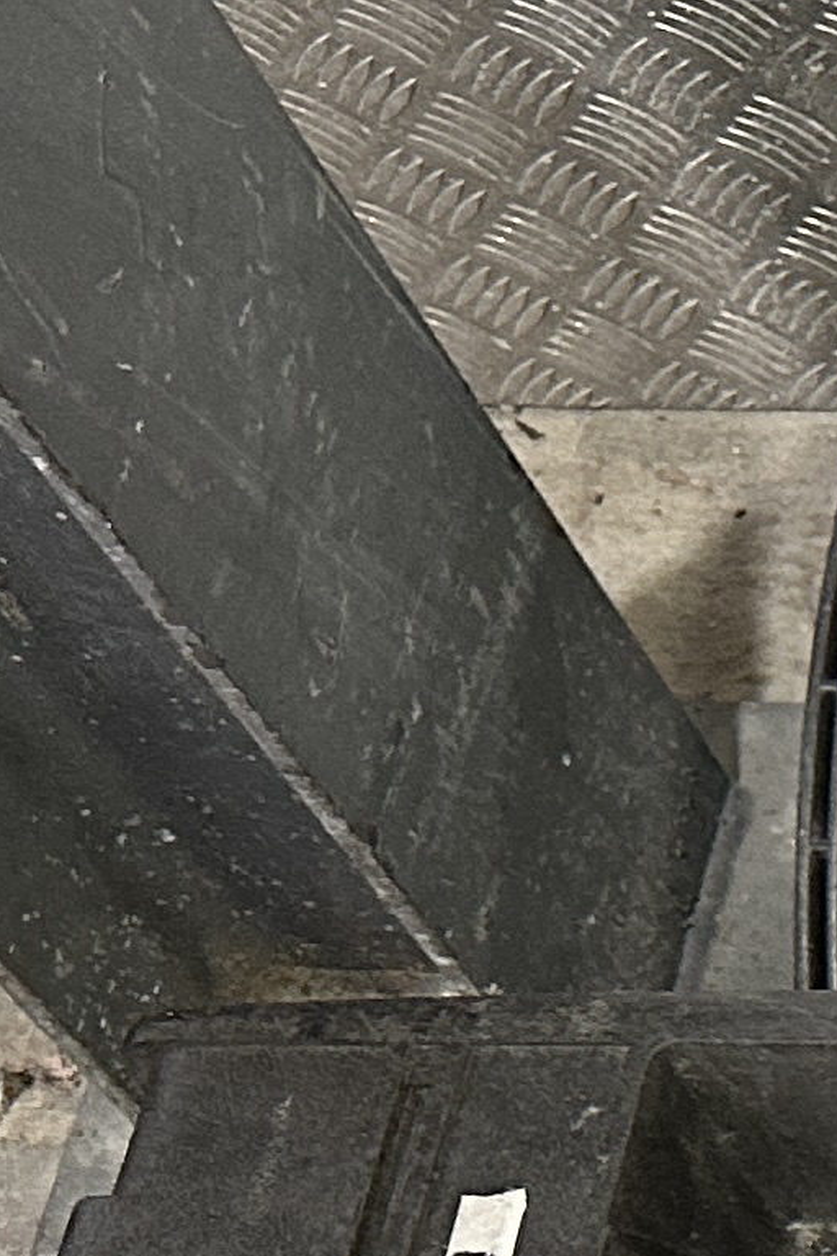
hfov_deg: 8.3
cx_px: 2766
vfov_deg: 15.1
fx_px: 4568
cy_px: 1516
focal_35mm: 131
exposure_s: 1/50
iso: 400
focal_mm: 6.86
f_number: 1.78
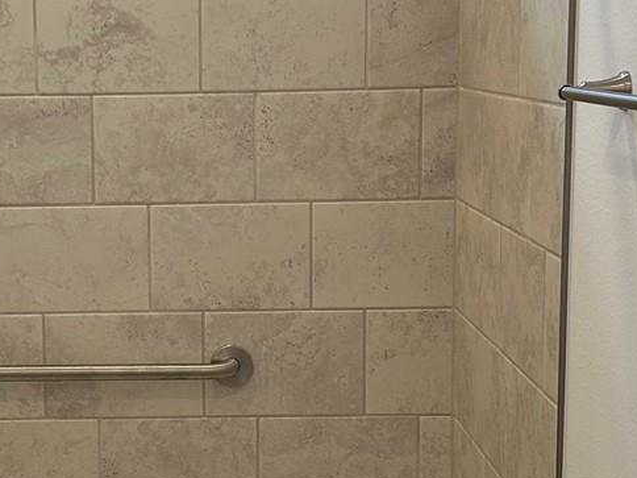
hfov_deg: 22.4
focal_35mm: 86
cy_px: 305
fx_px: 1583
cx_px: 126
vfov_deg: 17.1
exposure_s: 1/163
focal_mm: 5.7
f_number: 1.5
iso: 64
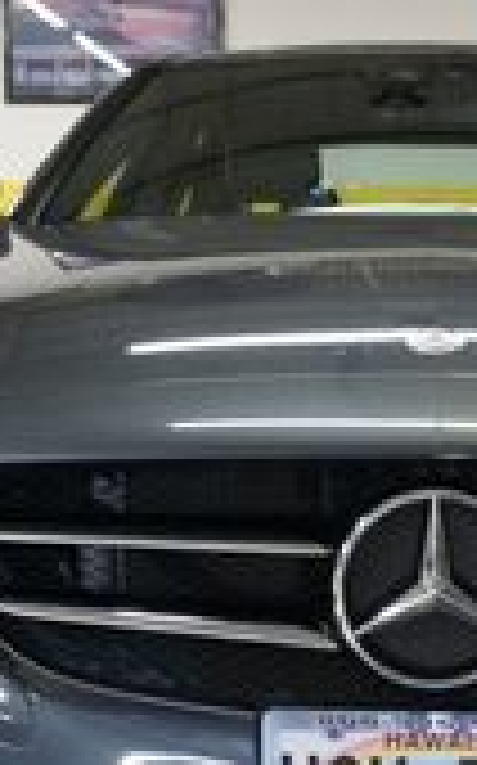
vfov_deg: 25.9
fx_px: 1646
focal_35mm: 79
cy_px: 562
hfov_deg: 16.3
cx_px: 418
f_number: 4
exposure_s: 1/40
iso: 400
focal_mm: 22
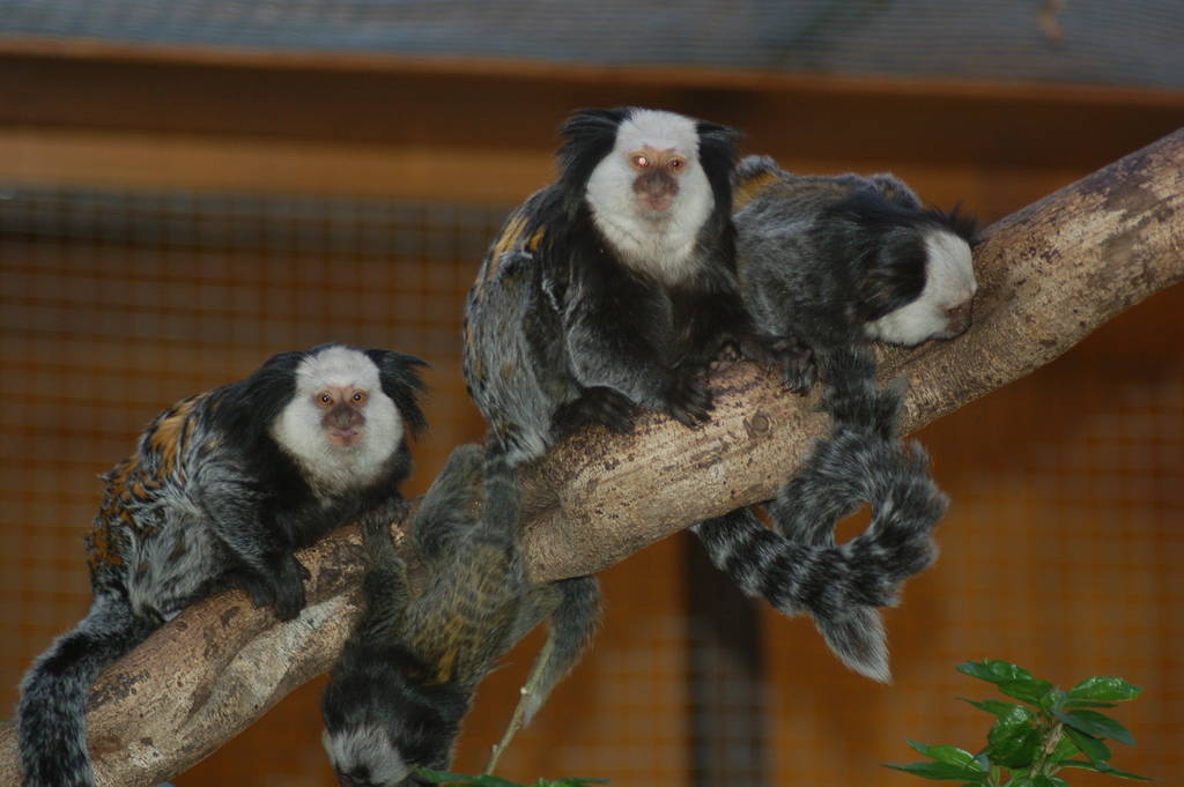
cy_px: 394
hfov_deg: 11.2
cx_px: 592
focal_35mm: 183
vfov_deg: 7.5
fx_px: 6014
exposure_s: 1/60
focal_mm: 122
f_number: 4.2
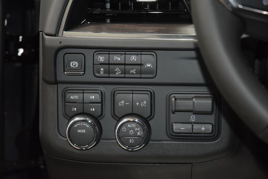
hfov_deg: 19.5
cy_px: 90
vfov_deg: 13.0
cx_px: 134
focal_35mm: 105
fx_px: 782
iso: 2200
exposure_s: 1/50
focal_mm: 70
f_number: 4.5
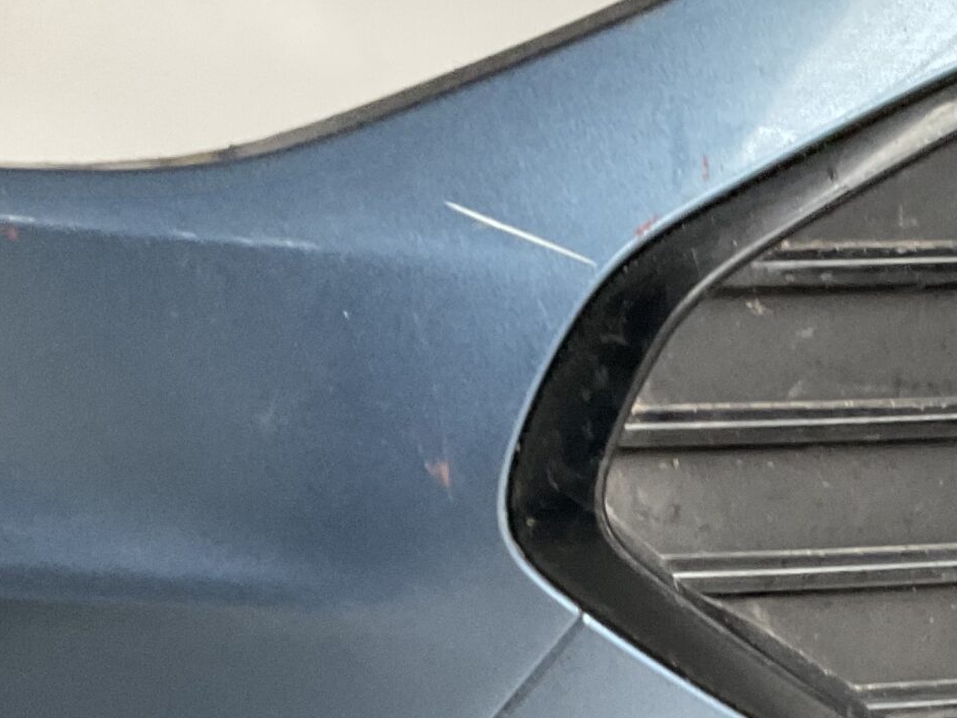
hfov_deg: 24.1
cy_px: 822
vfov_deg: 17.9
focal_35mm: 79
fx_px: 2184
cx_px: 828
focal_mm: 3
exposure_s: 1/50
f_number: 1.8
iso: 160
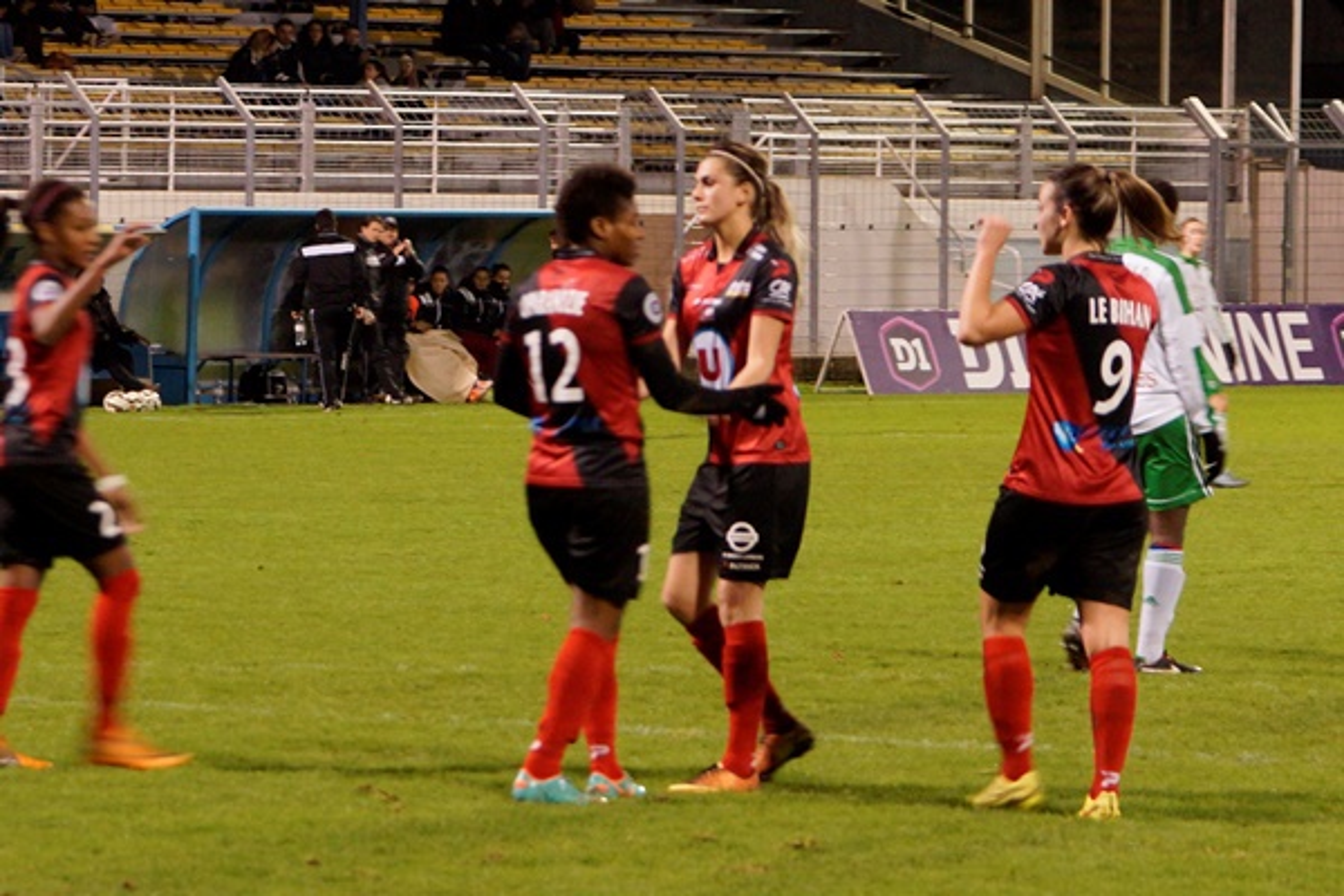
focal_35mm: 158
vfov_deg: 8.7
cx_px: 672
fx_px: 5880
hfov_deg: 13.0
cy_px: 448
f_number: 5.6
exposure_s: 1/50
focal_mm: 105
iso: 1600
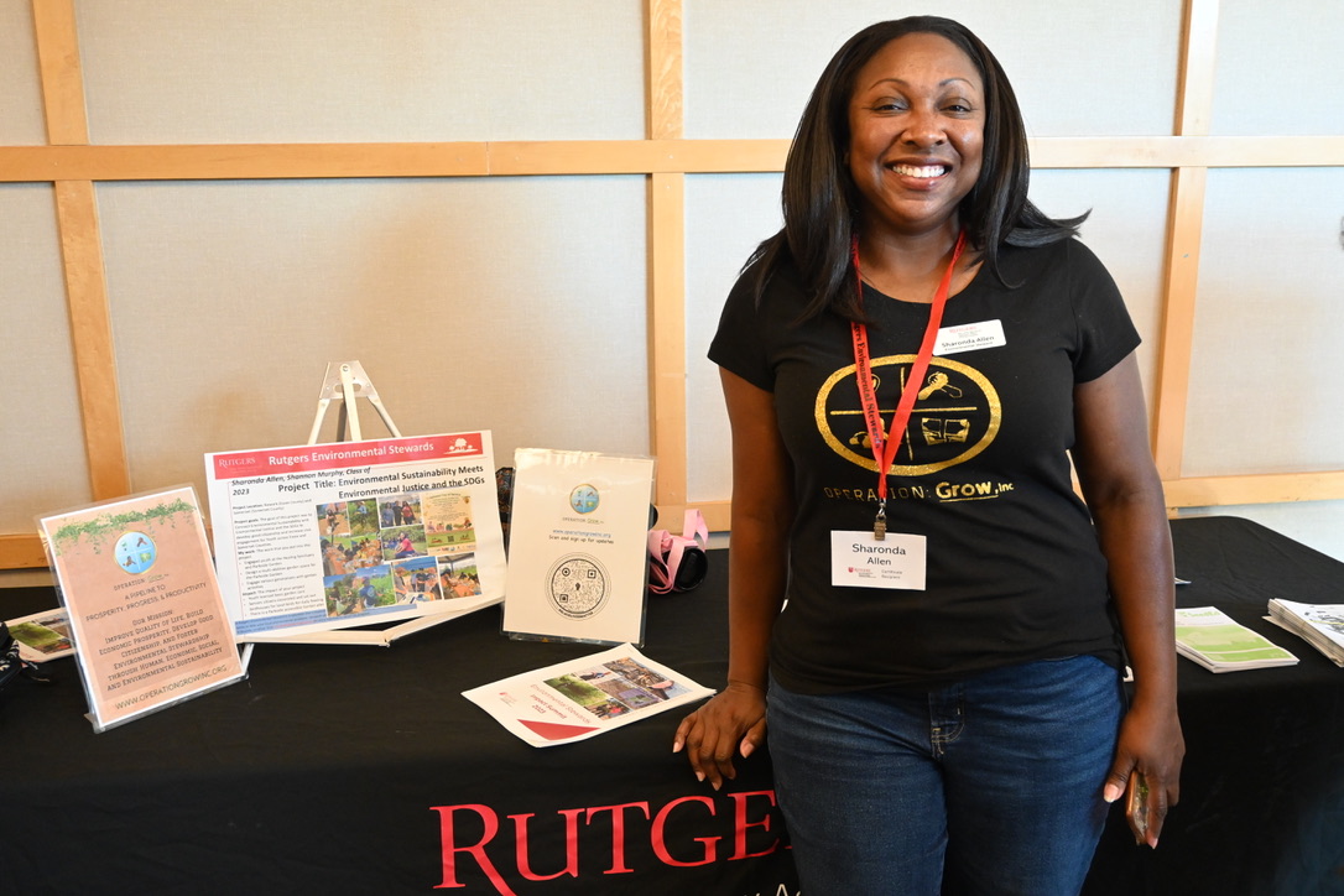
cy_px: 448
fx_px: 1204
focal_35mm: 32
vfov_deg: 40.8
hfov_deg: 58.3
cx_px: 672
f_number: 4
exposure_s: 1/125
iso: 2200
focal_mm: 21.5
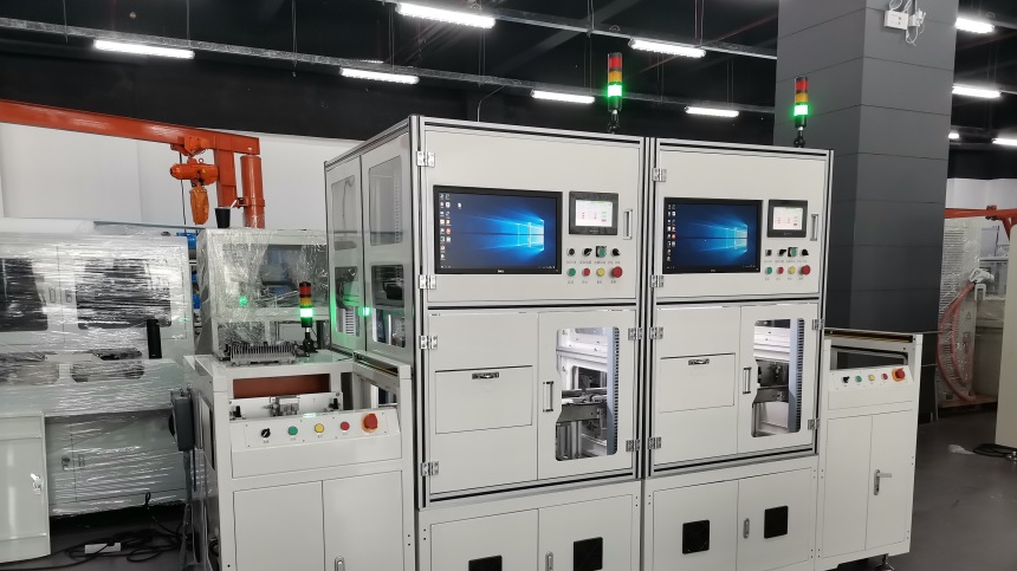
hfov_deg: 66.1
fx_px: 782
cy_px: 375
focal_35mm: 29
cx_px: 499
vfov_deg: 39.7
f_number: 1.8
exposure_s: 1/100
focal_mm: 4.75
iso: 320
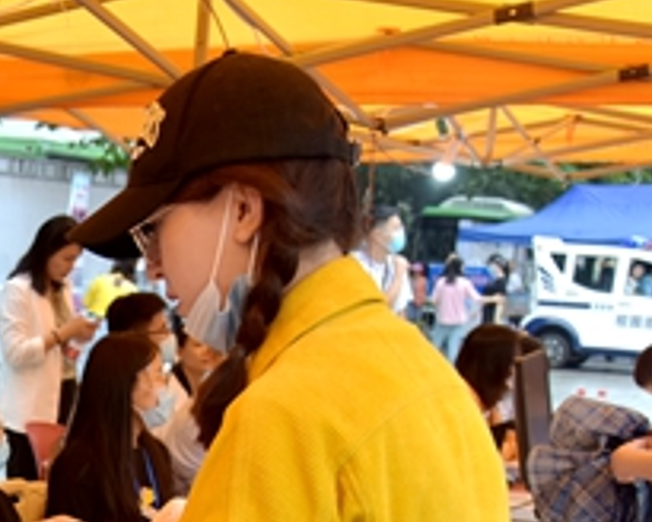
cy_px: 617
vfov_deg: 17.3
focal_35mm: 85
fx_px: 1640
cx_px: -184
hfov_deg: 20.6
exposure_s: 1/100
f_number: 5
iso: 500
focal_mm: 31
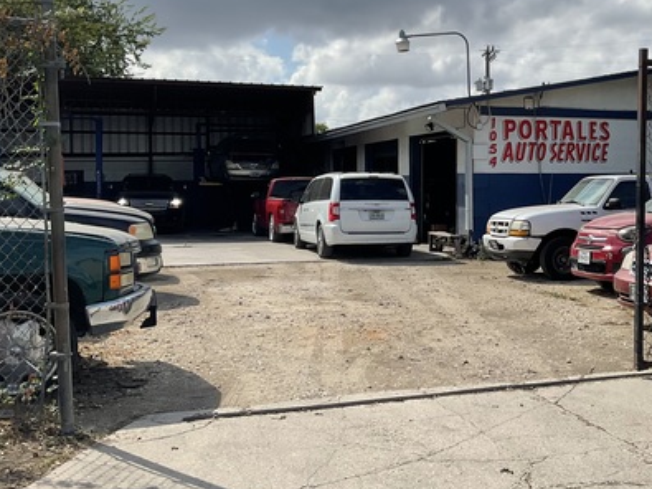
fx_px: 885
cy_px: 187
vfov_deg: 30.7
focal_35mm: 47
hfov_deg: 39.5
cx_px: 474
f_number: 1.8
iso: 16
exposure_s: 1/3125
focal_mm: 3
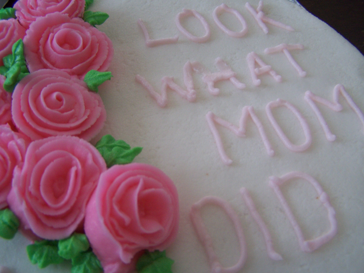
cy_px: 136
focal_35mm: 38
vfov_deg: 37.7
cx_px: 182
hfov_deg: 49.0
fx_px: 400
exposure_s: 1/30
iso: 140
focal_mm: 6.3
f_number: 2.8
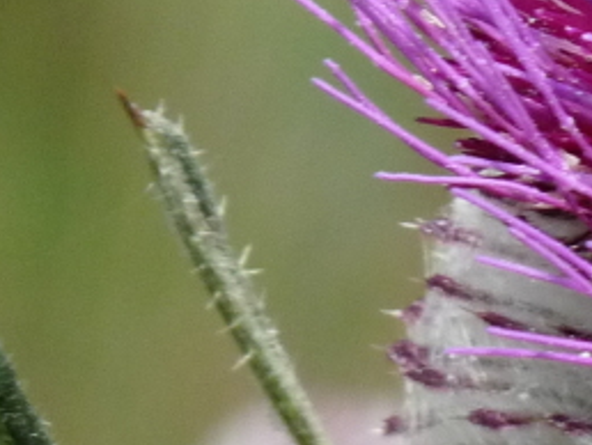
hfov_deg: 0.9
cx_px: 1365
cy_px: 57
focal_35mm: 2257
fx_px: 38635
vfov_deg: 0.7
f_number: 5.6
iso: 250
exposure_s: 1/1000
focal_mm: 86.4
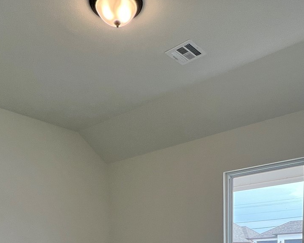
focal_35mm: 34
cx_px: 166
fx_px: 306
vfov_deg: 33.6
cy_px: 304
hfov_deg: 52.8
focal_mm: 1.57
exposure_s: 1/120
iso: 40
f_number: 1.8
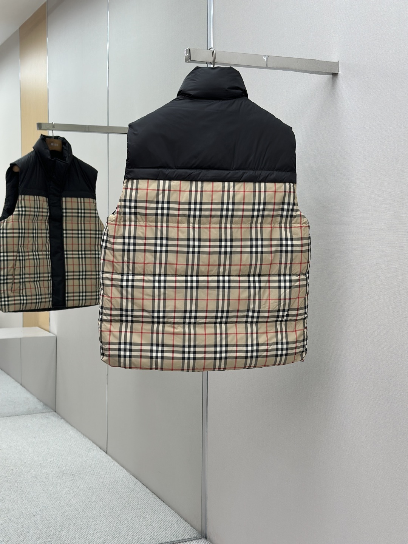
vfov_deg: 39.7
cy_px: 272
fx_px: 754
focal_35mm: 48
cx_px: 204
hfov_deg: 30.3
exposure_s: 1/264
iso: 80
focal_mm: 6.86
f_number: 1.78
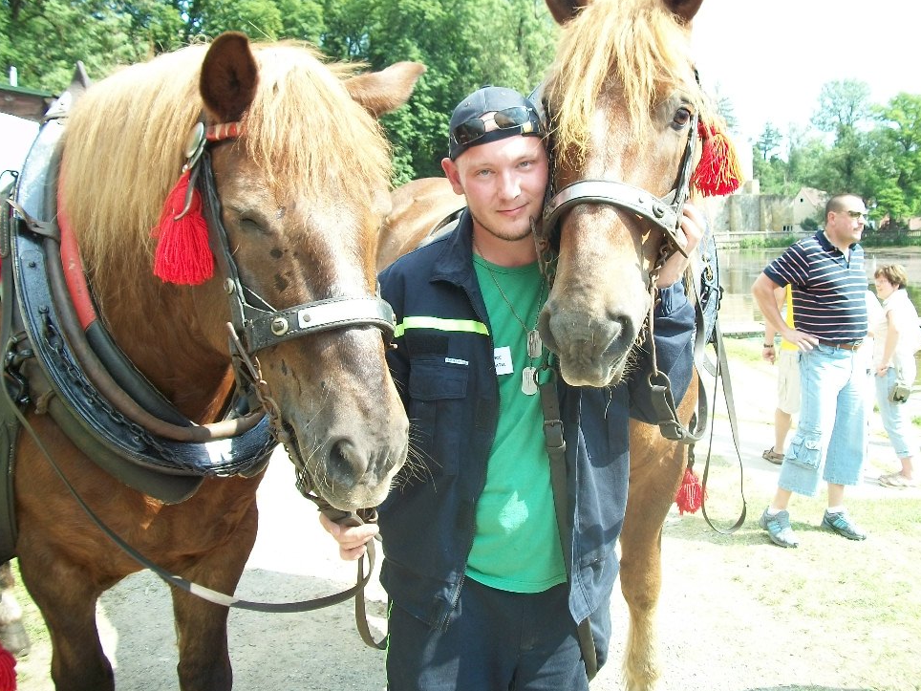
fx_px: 905
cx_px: 483
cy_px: 331
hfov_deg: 53.9
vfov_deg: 41.8
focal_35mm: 34
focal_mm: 5.7
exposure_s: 1/250
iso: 80
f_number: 2.9
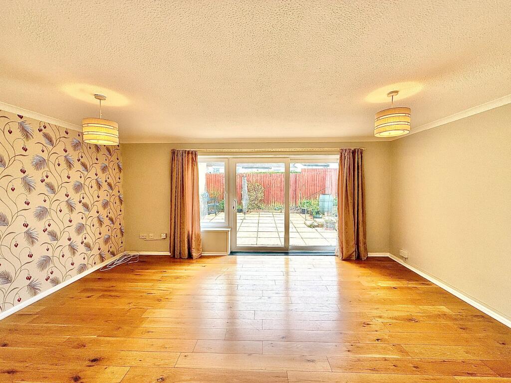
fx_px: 207
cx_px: 256
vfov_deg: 85.7
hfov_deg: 102.1
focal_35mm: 14
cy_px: 192
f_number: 2.2
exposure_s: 1/104
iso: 40
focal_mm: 2.22
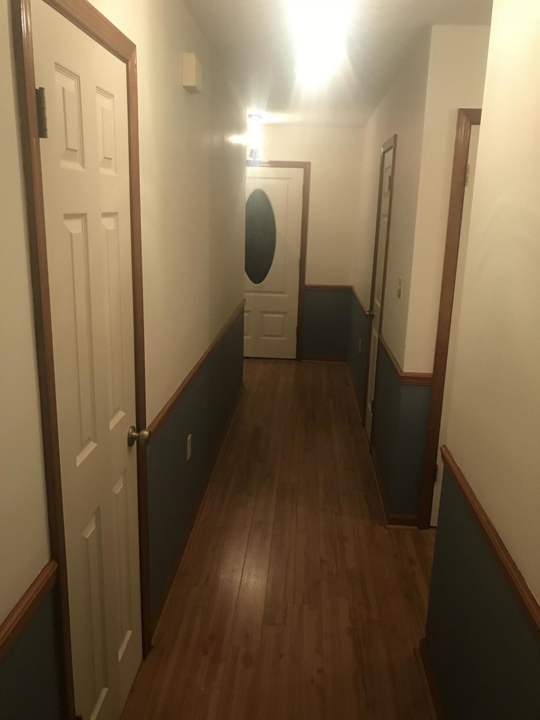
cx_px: 270
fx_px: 582
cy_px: 360
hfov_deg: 49.7
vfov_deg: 63.4
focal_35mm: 28
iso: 50
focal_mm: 3.99
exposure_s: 1/15
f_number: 1.8
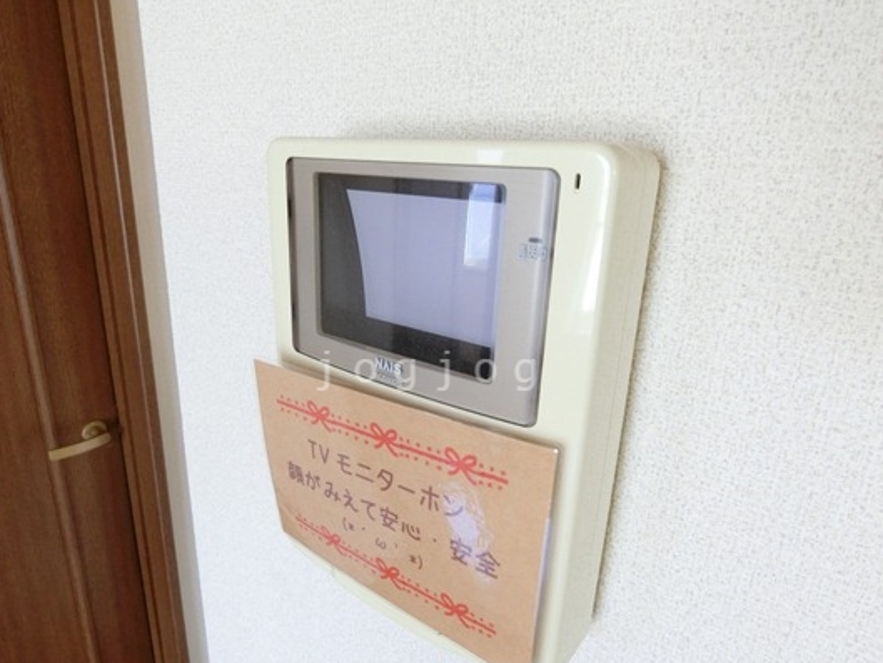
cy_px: 371
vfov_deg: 58.7
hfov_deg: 73.9
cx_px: 431
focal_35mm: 23
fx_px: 587
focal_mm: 4.06
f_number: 2.7
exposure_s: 1/60
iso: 400
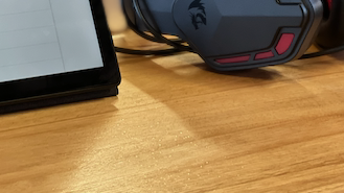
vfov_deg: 7.4
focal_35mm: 163
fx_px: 1487
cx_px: 46
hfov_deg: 13.1
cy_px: 4
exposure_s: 1/33
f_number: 2.8
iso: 160
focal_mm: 9
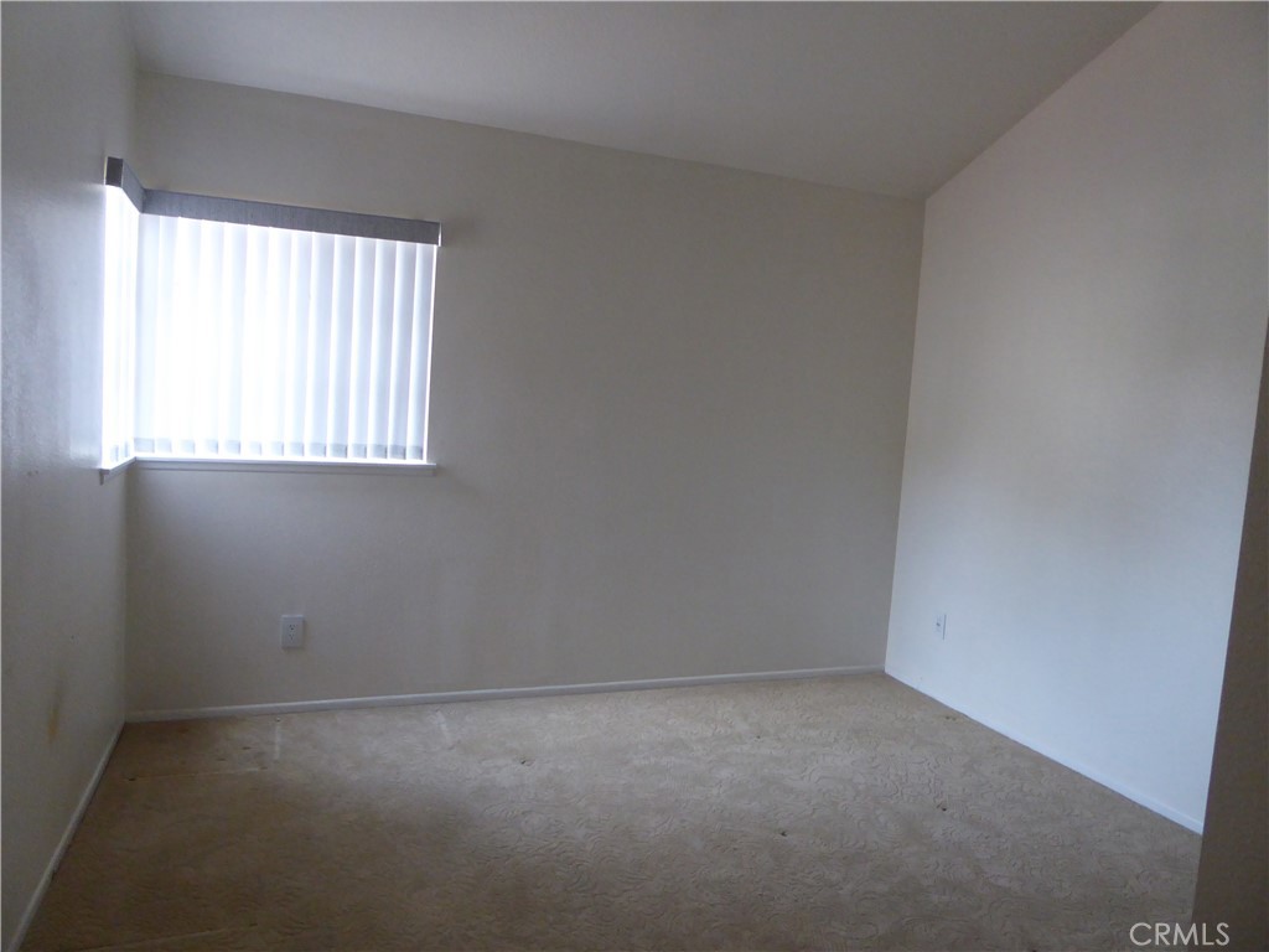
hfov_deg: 69.4
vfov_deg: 54.9
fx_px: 916
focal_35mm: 25
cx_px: 634
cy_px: 476
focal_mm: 4.3
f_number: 3.3
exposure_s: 1/30
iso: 400
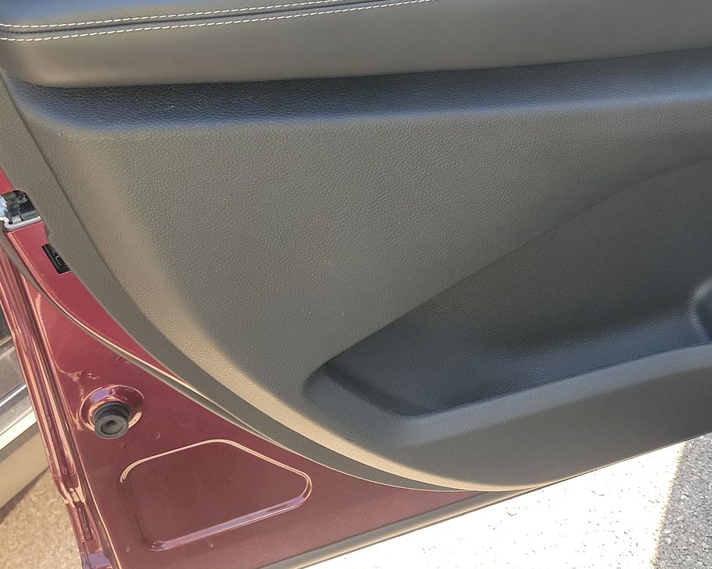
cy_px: 163
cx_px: 562
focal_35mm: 41
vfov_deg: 35.9
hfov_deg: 42.9
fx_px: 864
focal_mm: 6.7
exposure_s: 1/59
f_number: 1.8
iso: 60
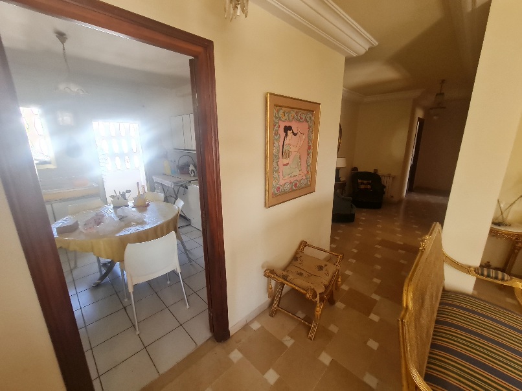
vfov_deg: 89.9
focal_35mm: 13
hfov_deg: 106.2
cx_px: 261
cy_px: 196
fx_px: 196
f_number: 2.2
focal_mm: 2.2
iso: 200
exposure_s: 1/50
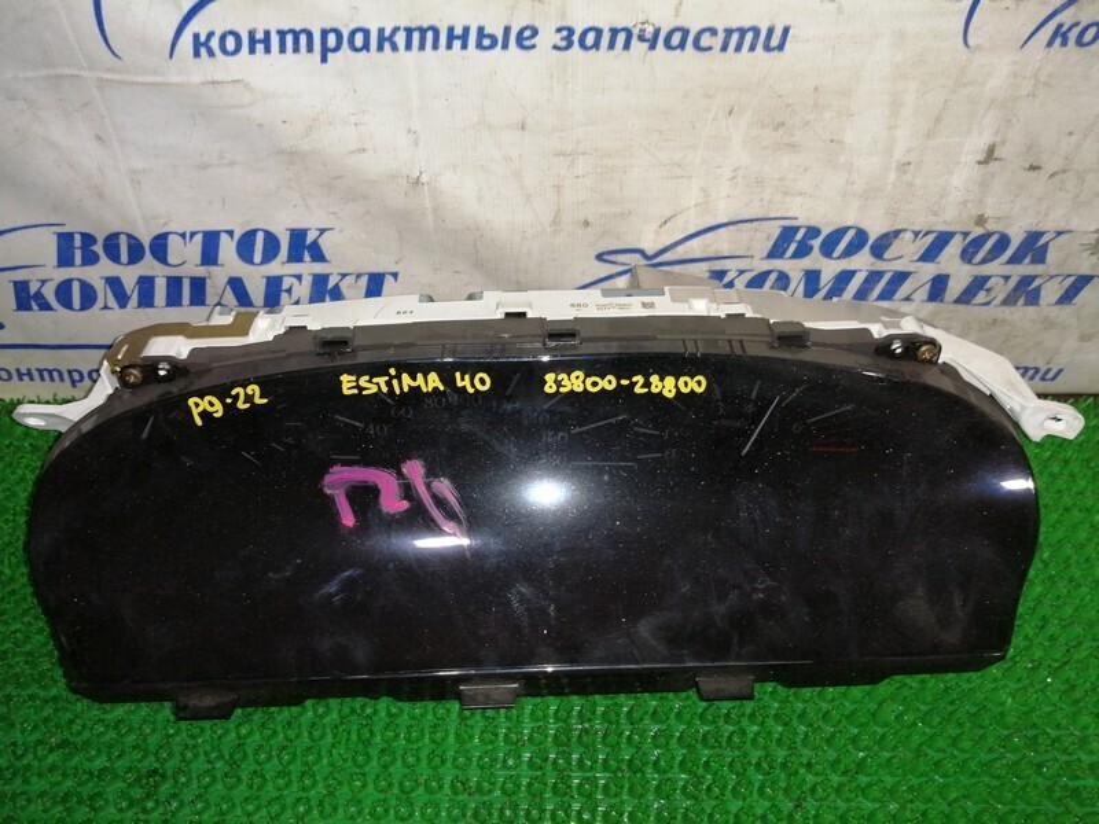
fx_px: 825
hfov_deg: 67.3
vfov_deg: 53.1
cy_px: 412
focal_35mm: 26
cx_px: 550
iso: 100
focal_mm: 3.46
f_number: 1.8
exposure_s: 1/33.3
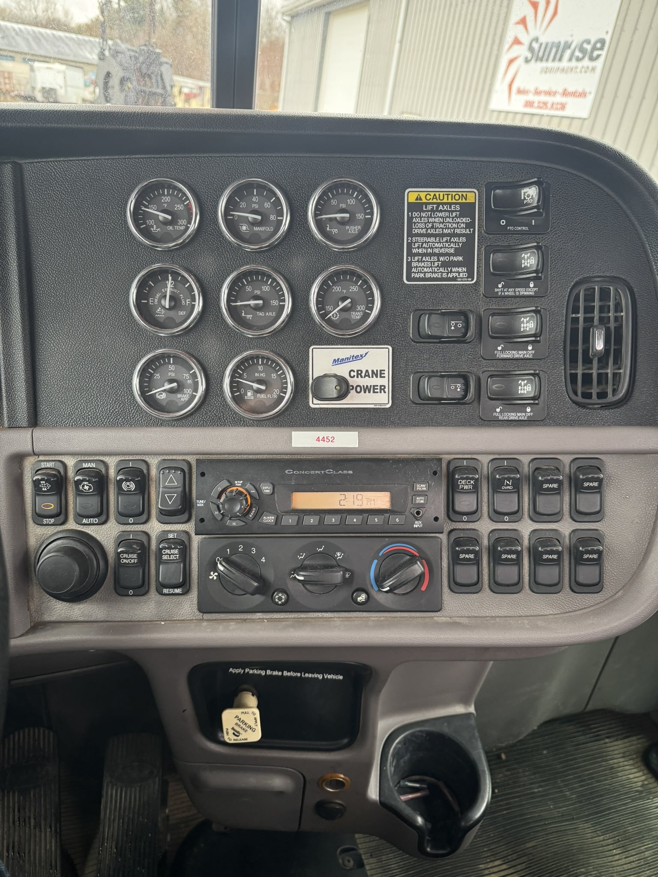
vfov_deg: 71.6
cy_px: 438
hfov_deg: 56.8
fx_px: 608
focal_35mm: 24
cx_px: 329
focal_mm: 6.76
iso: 320
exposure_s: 1/60
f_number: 1.78
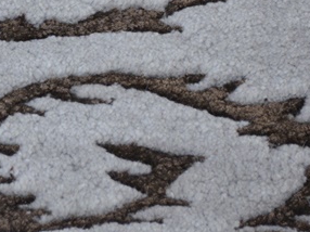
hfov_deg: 9.6
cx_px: -40
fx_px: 1830
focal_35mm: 205
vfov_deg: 7.2
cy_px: -67
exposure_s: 1/60
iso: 640
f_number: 5.3
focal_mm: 45
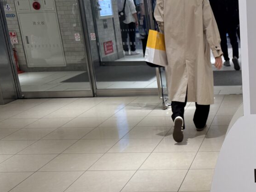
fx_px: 407
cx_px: 261
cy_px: 146
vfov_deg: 26.2
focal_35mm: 55
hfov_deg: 32.0
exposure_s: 1/153
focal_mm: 6.76
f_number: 1.78
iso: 64
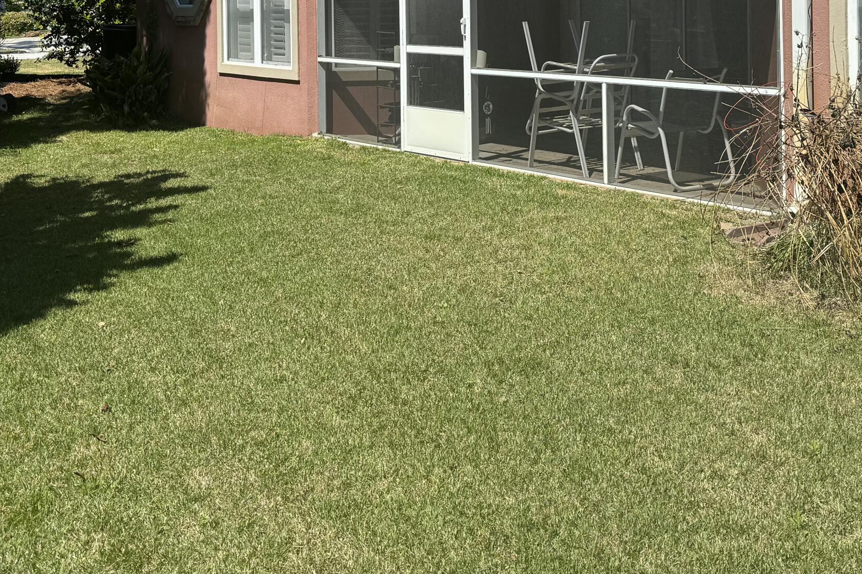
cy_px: -4
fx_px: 1077
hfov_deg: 43.2
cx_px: 543
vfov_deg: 28.0
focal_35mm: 45
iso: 80
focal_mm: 6.76
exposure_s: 1/3802
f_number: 1.78
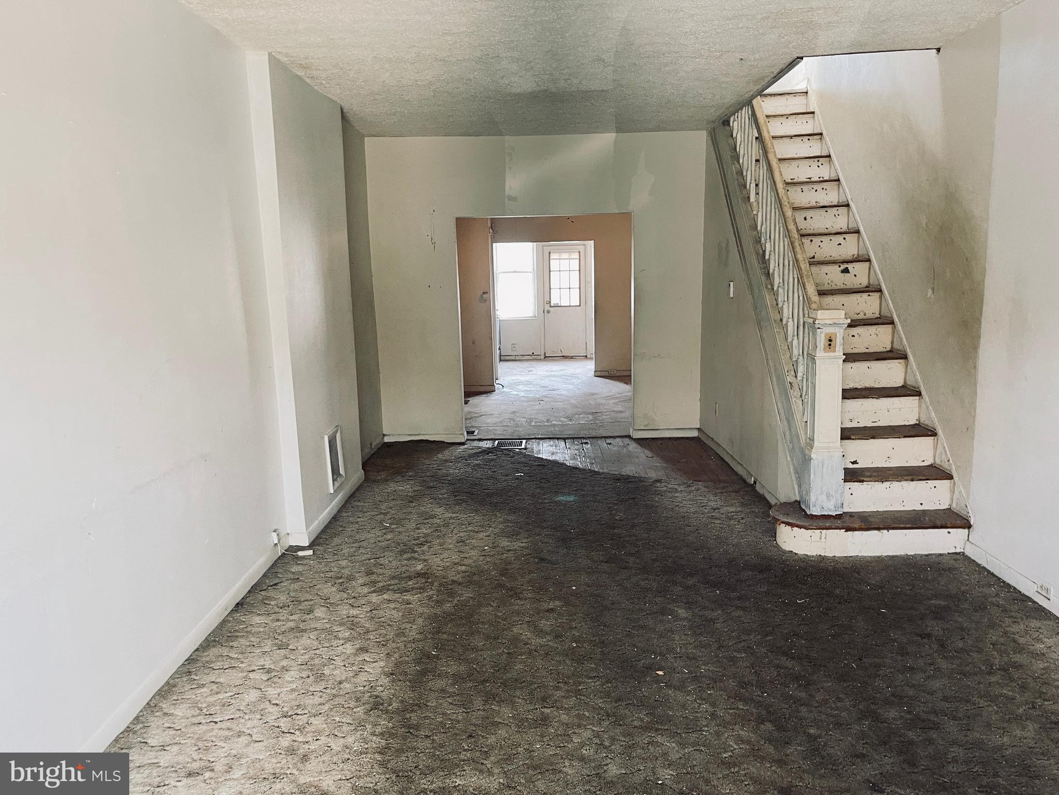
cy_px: 398
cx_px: 530
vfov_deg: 53.1
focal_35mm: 26
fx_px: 795
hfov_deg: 67.3
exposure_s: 1/89
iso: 125
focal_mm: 5.1
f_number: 1.6
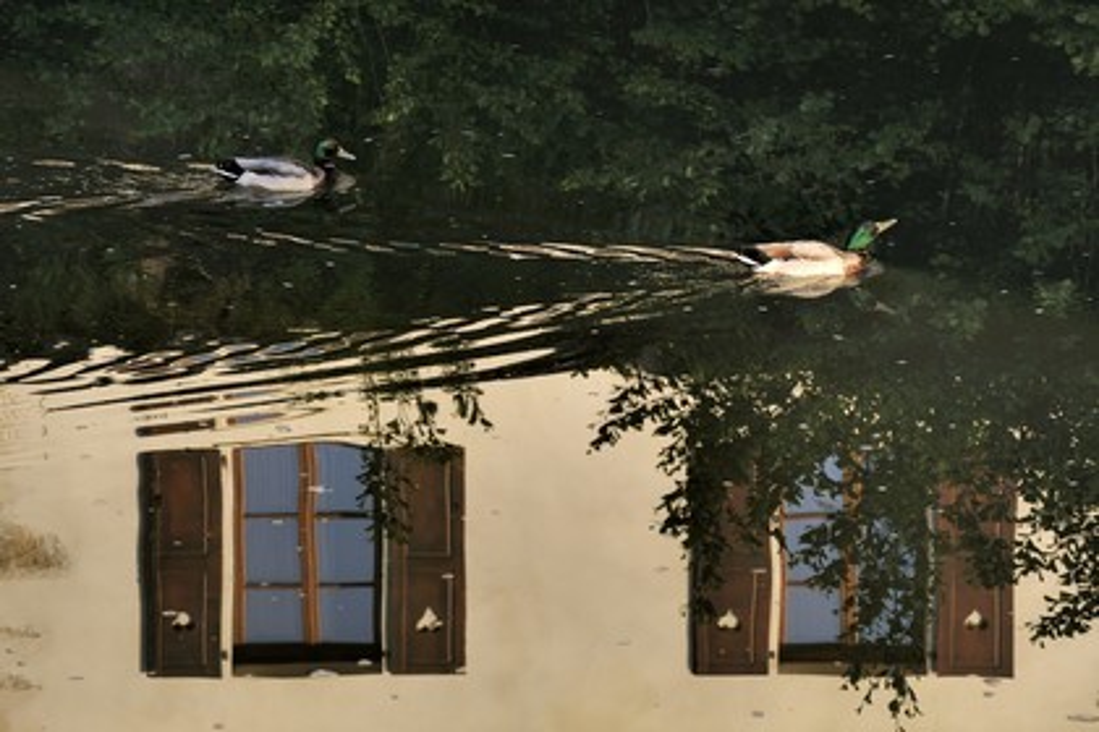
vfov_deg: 10.5
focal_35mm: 130
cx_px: 550
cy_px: 366
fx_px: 3968
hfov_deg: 15.8
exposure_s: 1/200
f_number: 8
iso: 200
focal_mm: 130
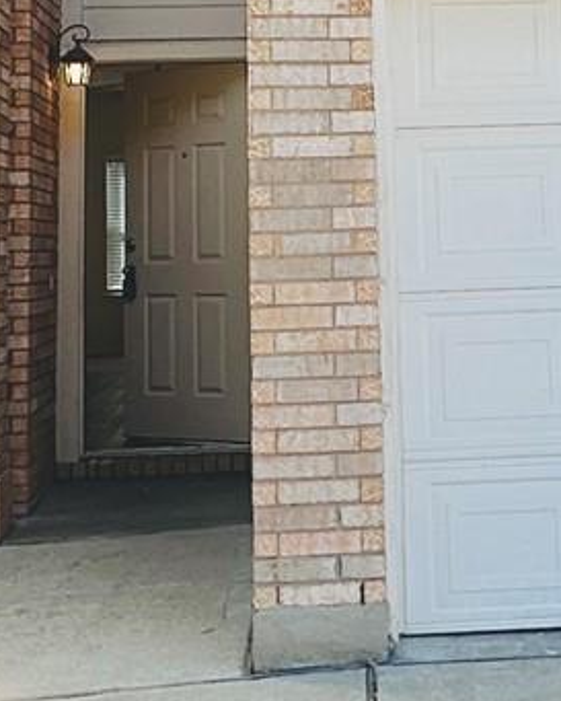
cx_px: 448
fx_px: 1701
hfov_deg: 18.6
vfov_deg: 22.4
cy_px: -6
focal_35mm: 82
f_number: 2.2
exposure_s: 1/489
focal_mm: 2.22
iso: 40
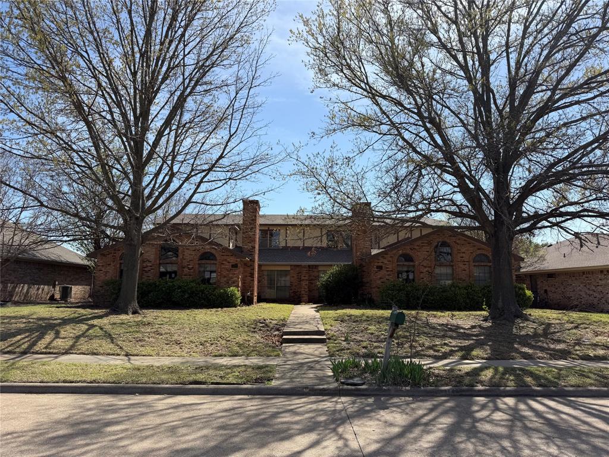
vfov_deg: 56.8
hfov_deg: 71.6
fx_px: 422
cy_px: 228
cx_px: 304
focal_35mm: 24
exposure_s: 1/3953
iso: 80
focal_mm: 6.76
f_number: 1.78
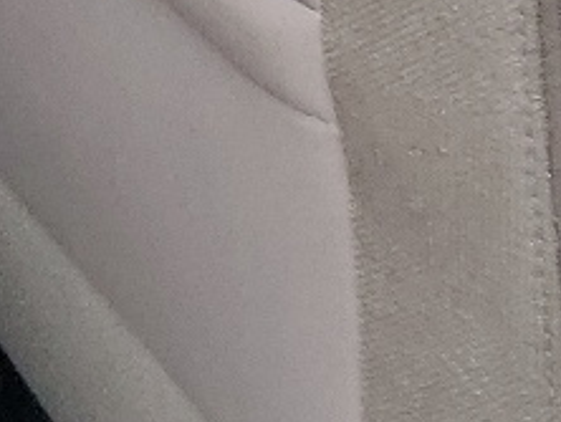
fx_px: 3034
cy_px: -624
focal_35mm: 187
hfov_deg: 8.7
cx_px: -1152
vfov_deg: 7.4
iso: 50
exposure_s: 1/476
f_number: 1.5
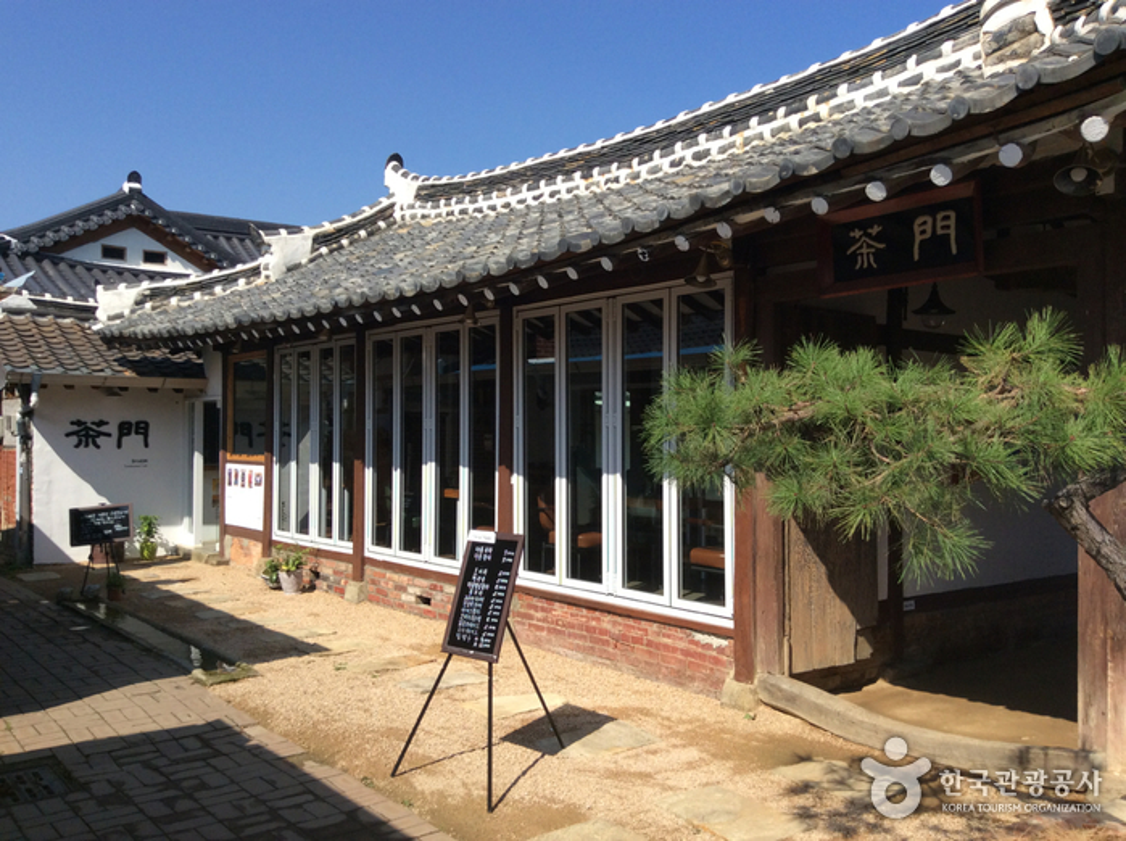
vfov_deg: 42.8
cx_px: 563
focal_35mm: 33
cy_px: 420
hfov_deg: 55.4
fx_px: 1072
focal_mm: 3.3
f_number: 2.4
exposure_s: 1/1431
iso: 32
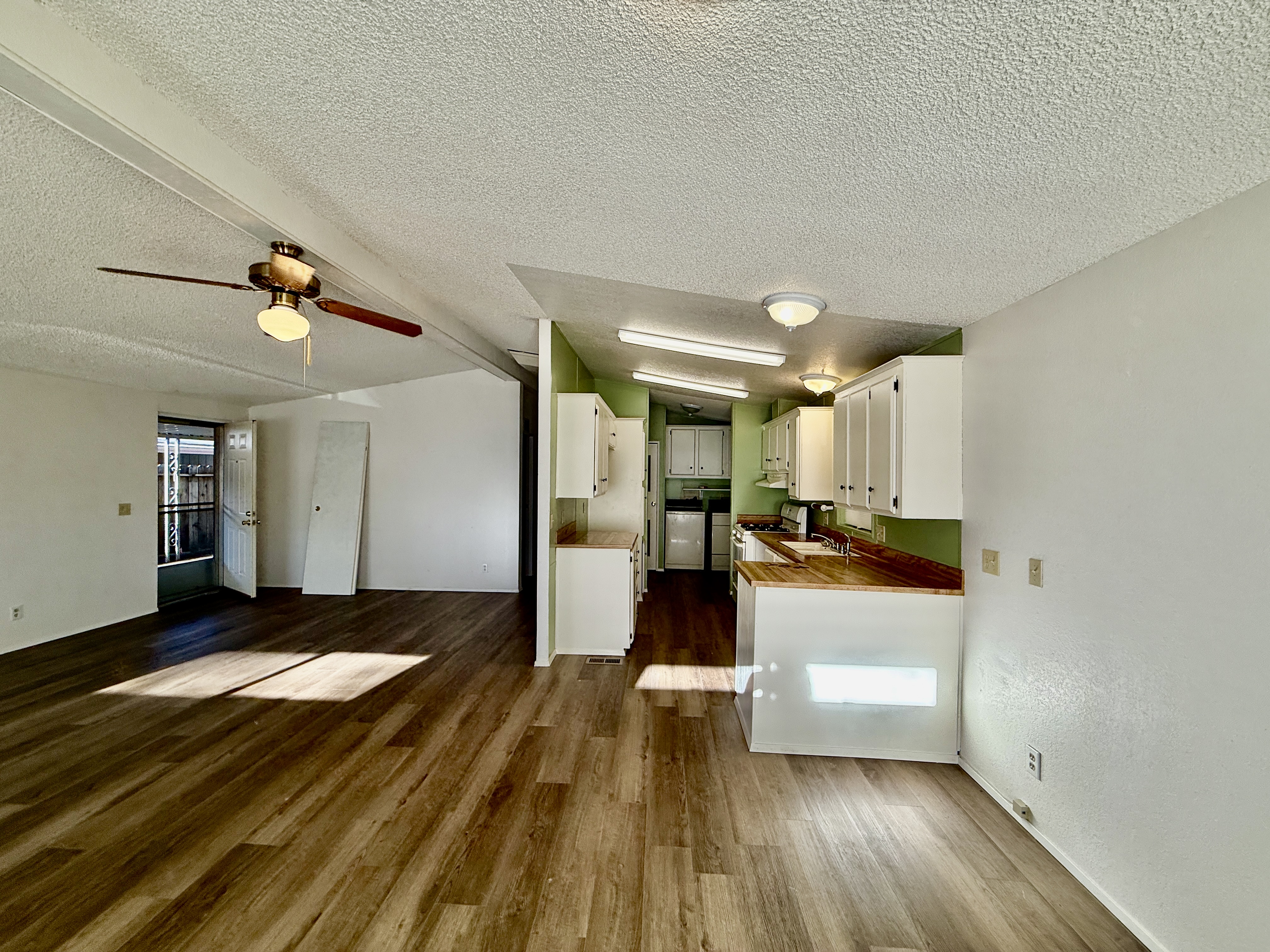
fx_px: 514
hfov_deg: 102.1
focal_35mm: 14
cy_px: 476
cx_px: 635
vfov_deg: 85.7
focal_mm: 2.22
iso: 64
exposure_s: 1/197
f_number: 2.2
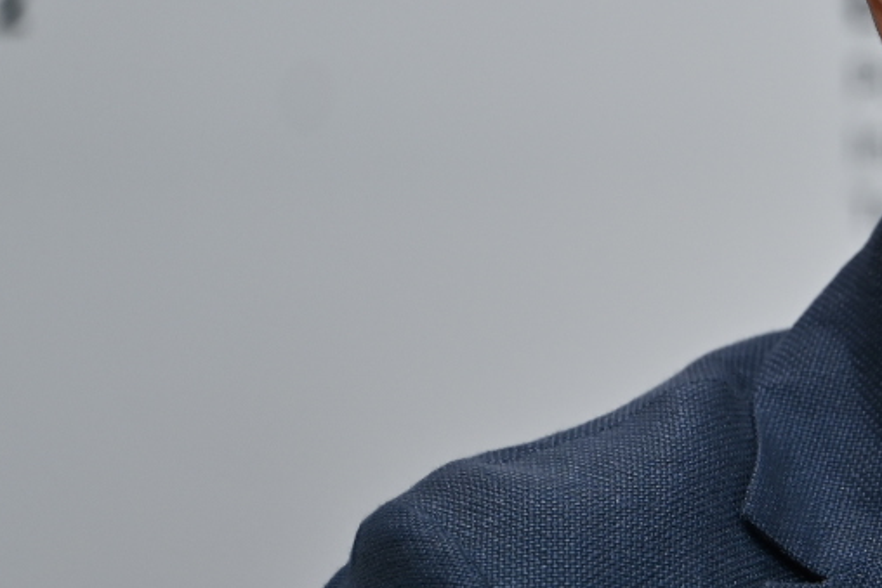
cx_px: 1158
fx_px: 14066
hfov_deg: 3.6
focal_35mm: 574
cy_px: 140
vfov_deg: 2.4
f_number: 2.8
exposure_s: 1/200
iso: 180
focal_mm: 180
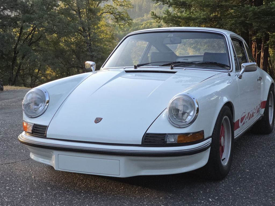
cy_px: 103
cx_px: 138
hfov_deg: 28.2
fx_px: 548
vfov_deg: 21.3
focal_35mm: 69
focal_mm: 7.9
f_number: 2.4
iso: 50
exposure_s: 1/272
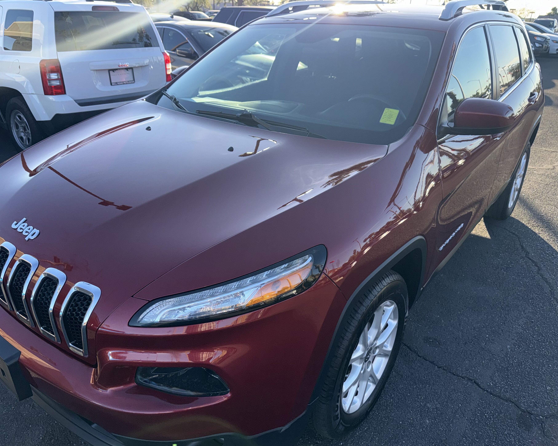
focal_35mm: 26
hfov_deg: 65.9
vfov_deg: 54.9
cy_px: 224
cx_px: 256
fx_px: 429
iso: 64
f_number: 1.78
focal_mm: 6.76
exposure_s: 1/742
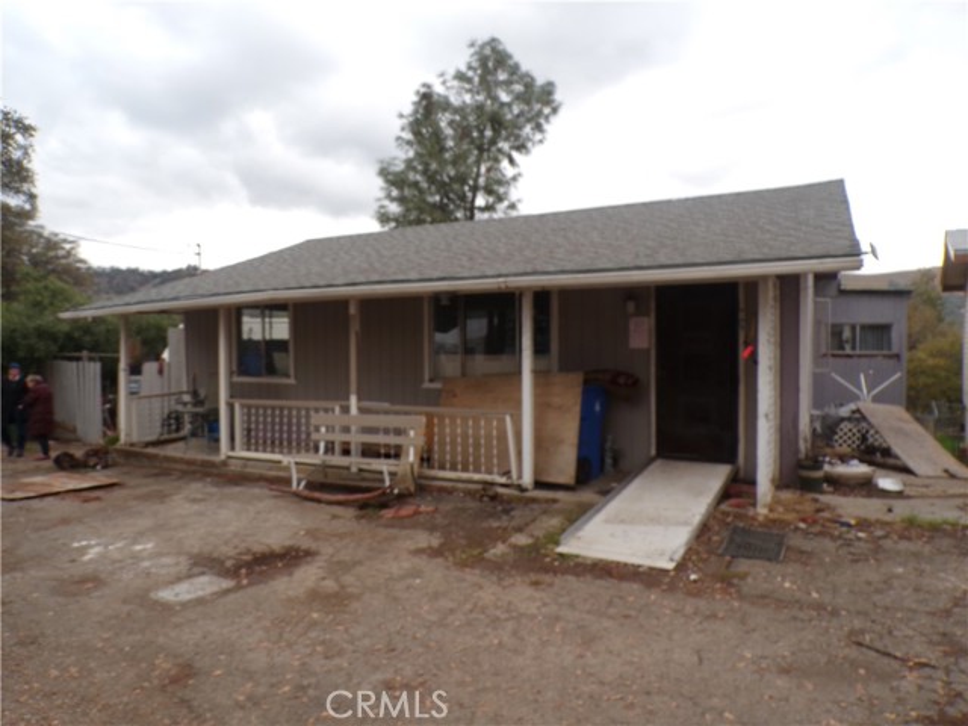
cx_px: 484
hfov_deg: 71.6
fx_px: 671
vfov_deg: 56.8
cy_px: 363
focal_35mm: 24
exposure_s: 1/38
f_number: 4.4
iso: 100
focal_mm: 4.3
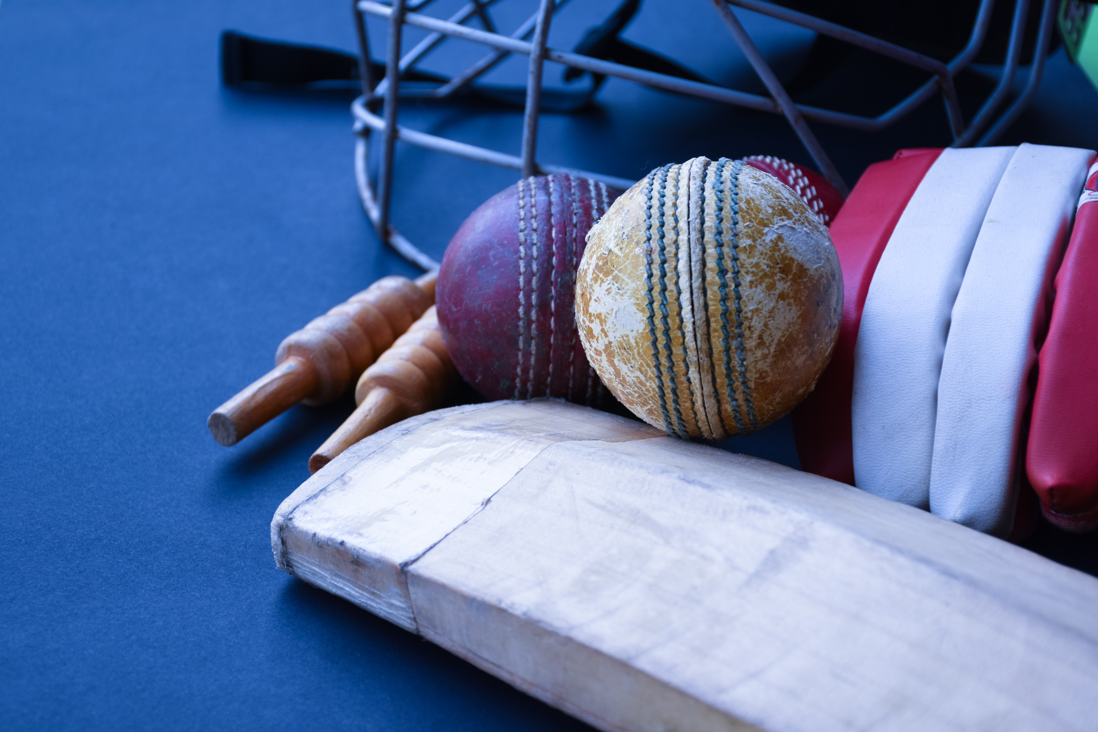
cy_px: 366
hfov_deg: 26.0
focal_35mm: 78
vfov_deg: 17.5
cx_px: 549
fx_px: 2379
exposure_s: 1/200
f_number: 6.3
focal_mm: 52
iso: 200
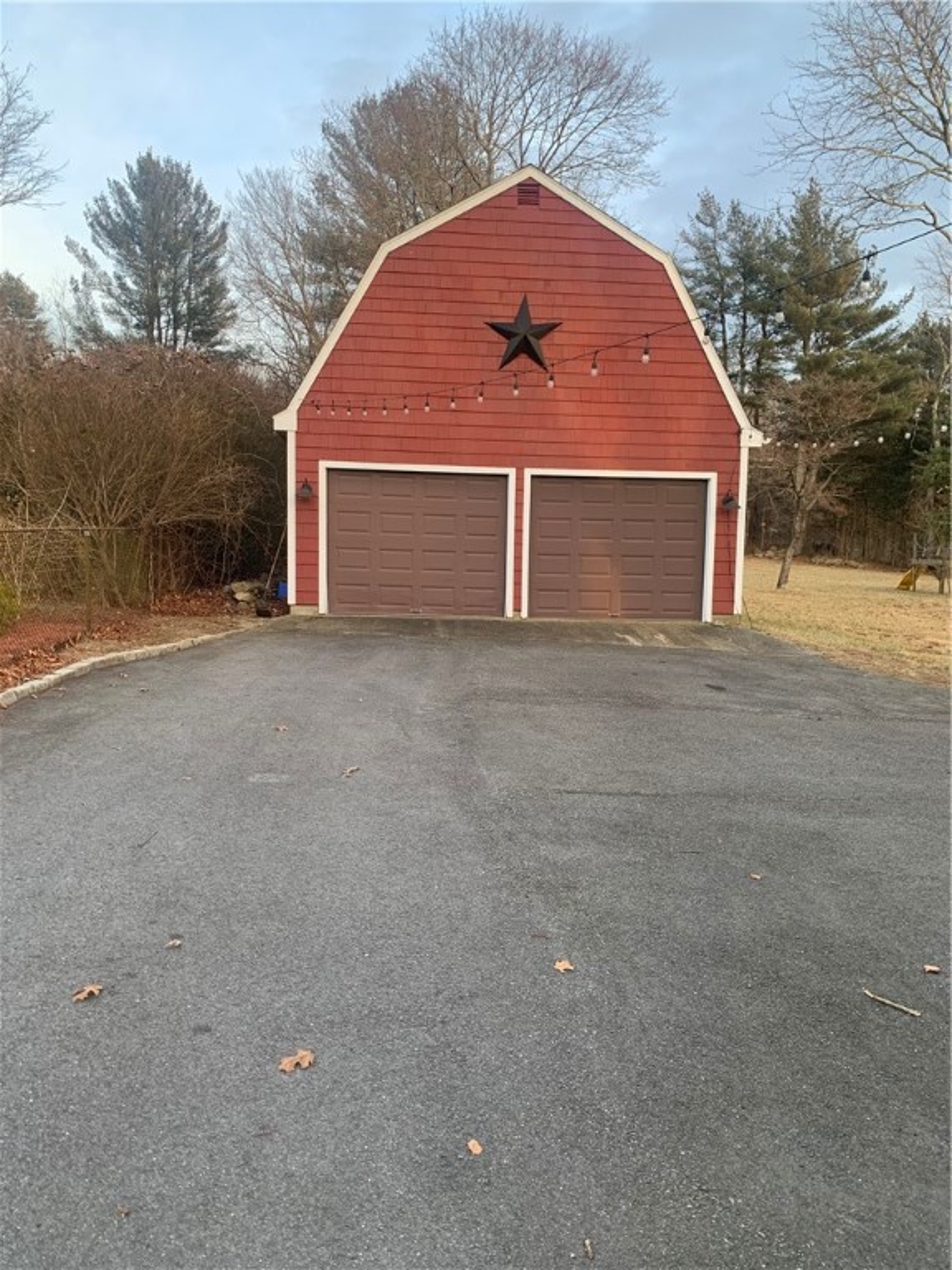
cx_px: 476
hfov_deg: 53.1
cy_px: 635
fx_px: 953
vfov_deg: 67.3
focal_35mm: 26
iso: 64
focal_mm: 4.25
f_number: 1.8
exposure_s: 1/121
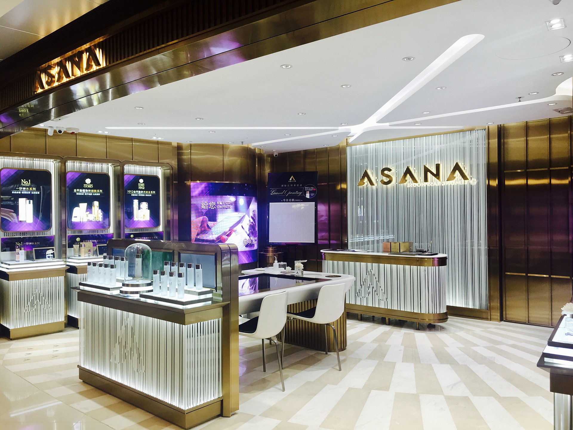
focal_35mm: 29
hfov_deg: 61.7
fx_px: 480
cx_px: 286
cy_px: 215
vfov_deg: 48.2
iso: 25
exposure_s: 1/50
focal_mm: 4.15
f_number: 2.2
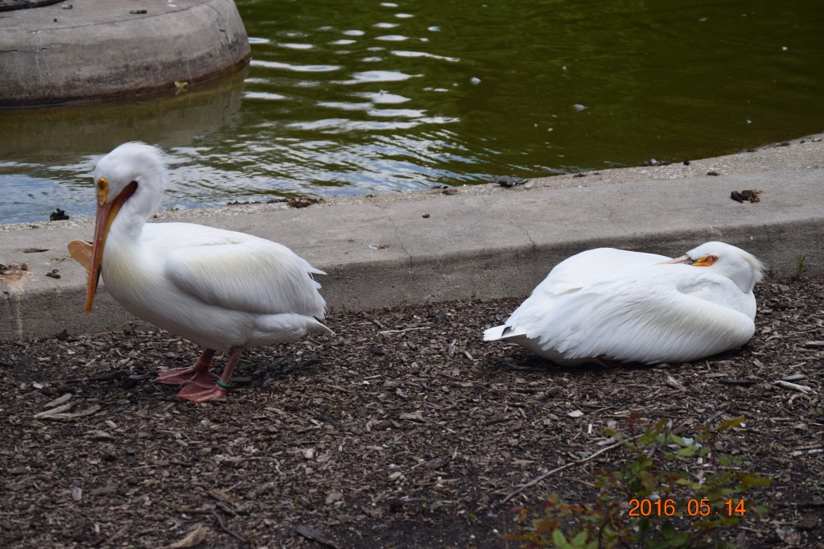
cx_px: 412
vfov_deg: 9.6
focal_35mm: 142
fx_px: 3260
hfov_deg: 14.4
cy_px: 274
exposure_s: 1/640
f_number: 6.3
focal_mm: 95
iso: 200
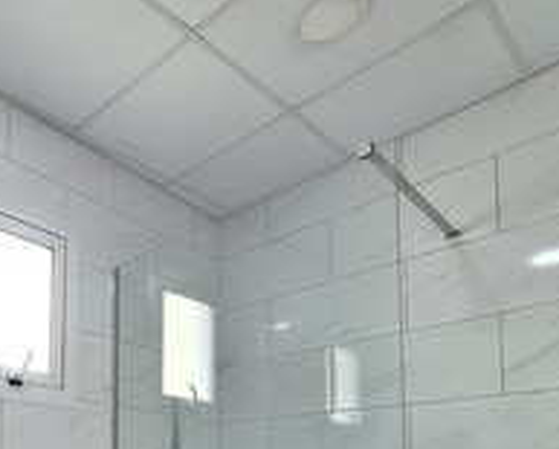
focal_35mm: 30
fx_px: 497
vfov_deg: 42.2
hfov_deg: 50.6
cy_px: 448
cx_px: 36
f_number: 2.2
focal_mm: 1.74
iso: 200
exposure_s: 1/25
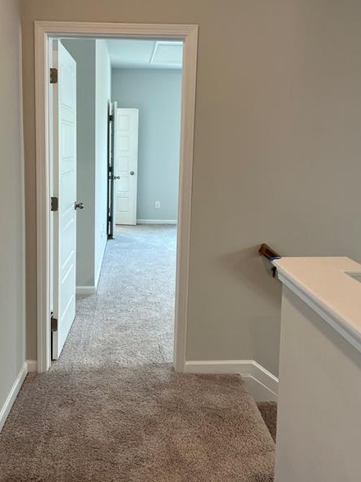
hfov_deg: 41.6
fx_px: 473
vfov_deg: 53.7
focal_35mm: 34
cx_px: 142
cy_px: 200
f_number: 1.6
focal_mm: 5.1
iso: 80
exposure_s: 1/120
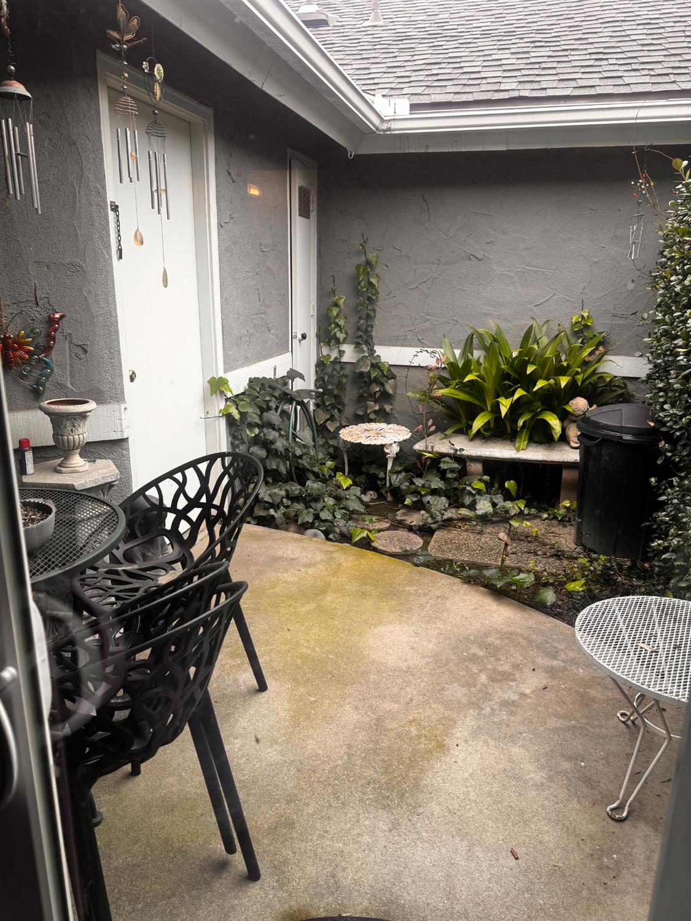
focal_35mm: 24
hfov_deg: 56.8
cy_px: 460
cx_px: 346
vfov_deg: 71.6
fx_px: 639
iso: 50
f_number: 1.78
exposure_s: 1/128
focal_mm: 6.76
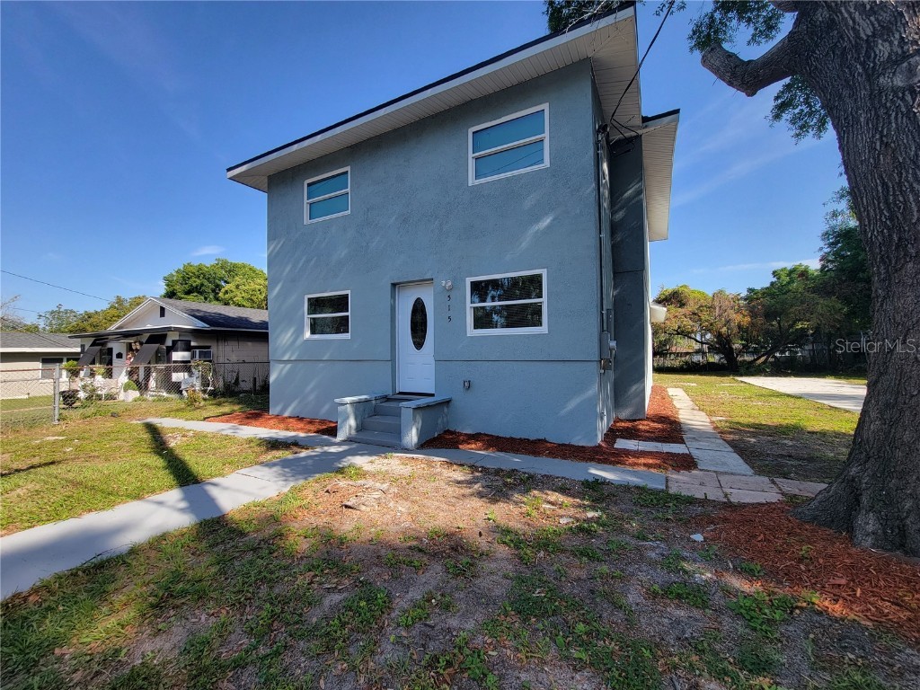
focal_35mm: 13
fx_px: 346
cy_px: 345
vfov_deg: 89.9
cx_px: 460
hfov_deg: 106.2
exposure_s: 1/696
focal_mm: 2.2
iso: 50
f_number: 2.2
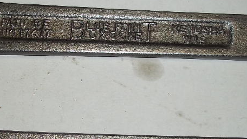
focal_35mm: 88
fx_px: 577
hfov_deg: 23.8
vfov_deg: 13.7
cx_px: 46
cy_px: 101
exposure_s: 1/30
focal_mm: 6.5
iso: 80
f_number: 3.1
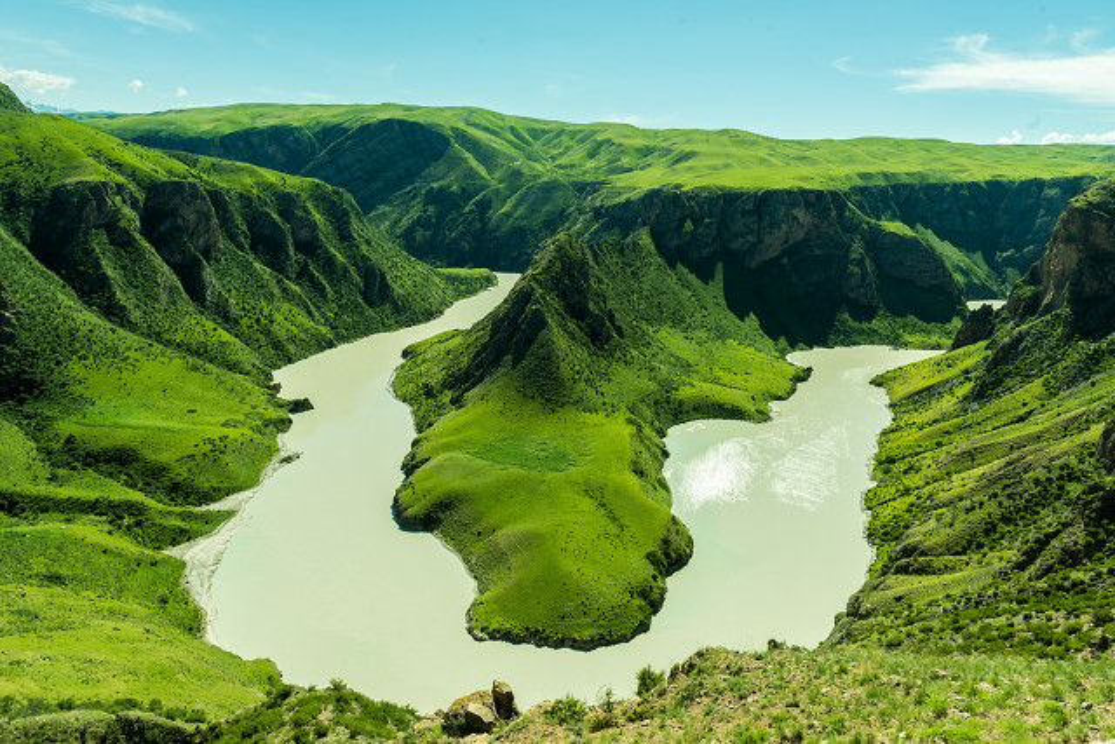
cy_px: 372
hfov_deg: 73.7
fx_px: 743
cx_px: 558
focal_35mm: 24
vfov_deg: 53.2
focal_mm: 24
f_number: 11
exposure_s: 1/100
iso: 100
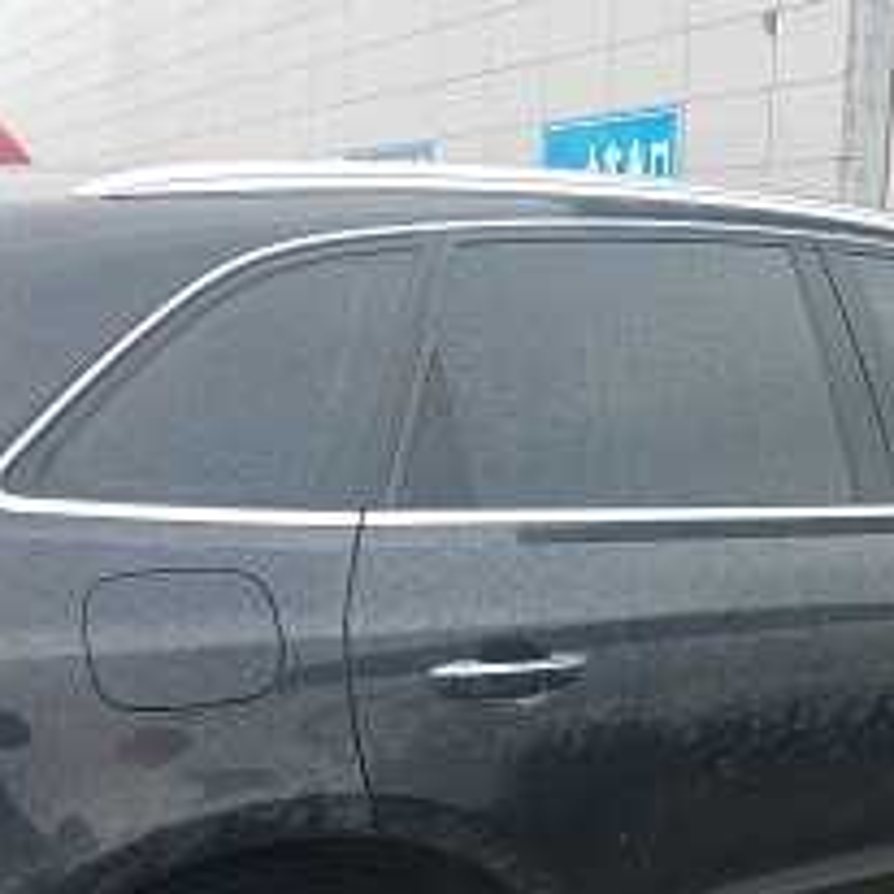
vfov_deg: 37.2
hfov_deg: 35.8
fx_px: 1315
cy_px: 588
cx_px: 768
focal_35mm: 45
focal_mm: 4.2
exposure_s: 1/208
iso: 50
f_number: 1.7
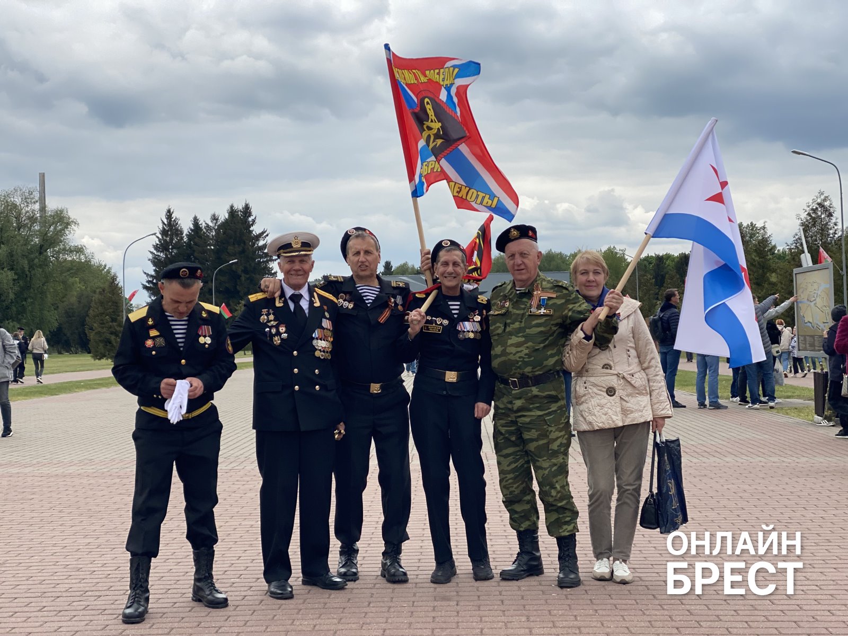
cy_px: 318
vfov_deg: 28.0
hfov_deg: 36.8
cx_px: 424
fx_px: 1274
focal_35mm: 52
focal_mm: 6
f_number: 2
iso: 20
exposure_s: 1/1043
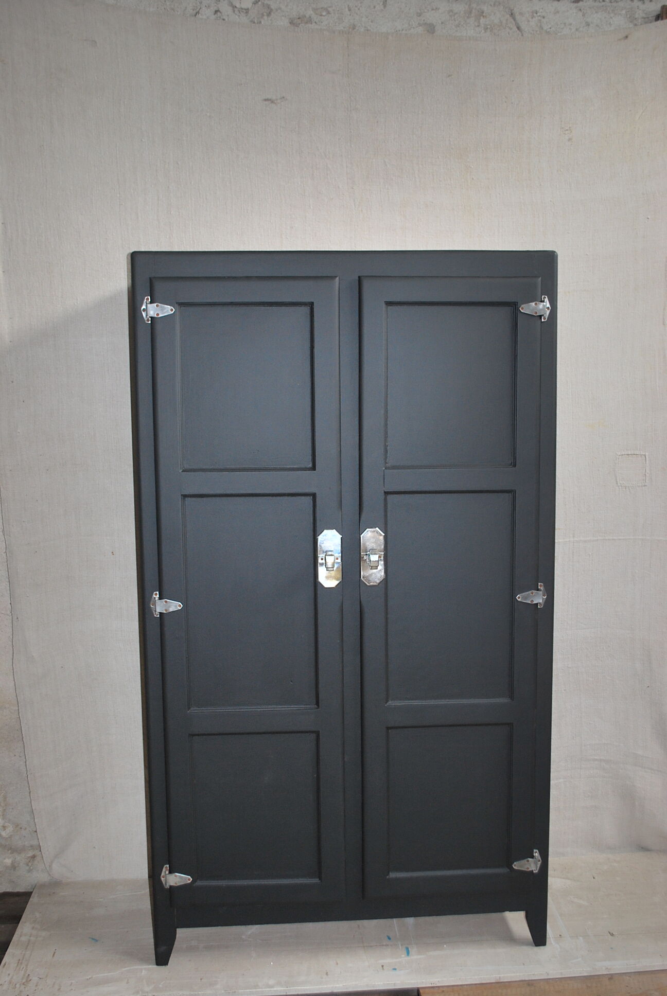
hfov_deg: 37.0
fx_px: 998
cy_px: 498
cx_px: 334
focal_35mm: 36
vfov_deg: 53.1
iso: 200
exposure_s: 1/60
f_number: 4.2
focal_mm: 24
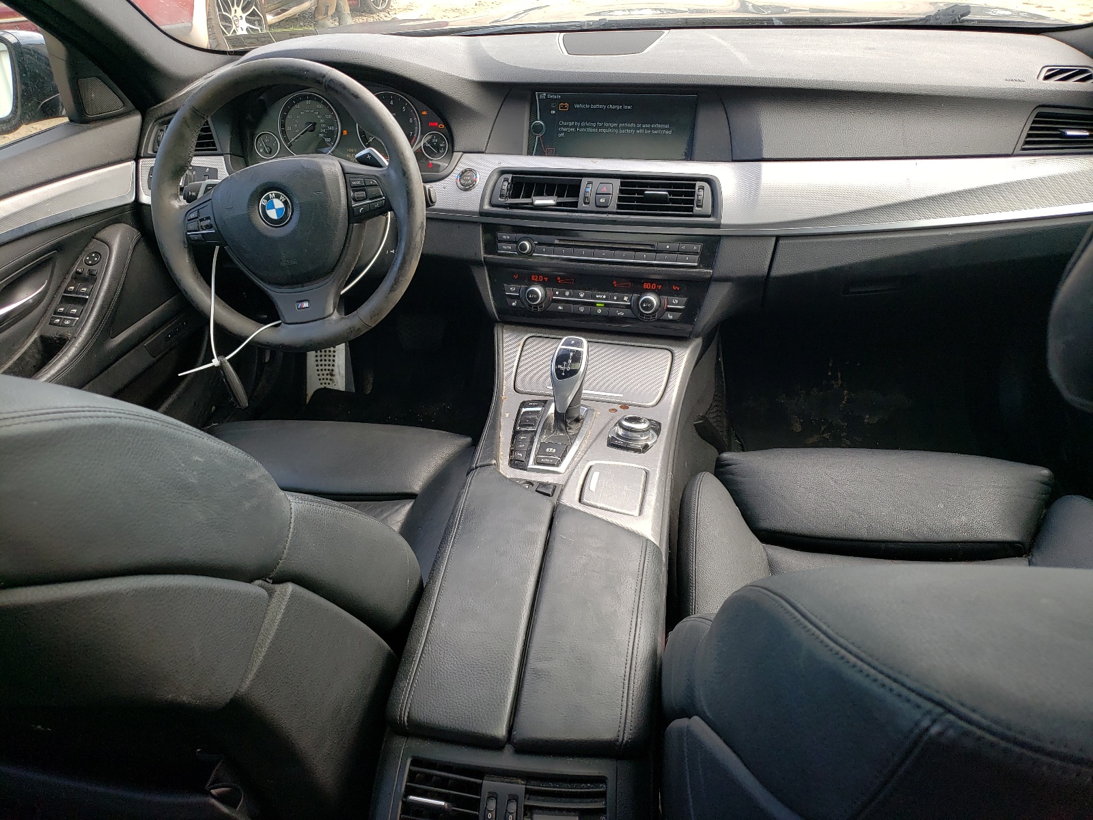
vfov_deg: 53.1
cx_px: 546
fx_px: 821
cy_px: 410
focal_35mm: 26
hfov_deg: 67.3
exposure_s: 1/233
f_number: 1.5
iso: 50
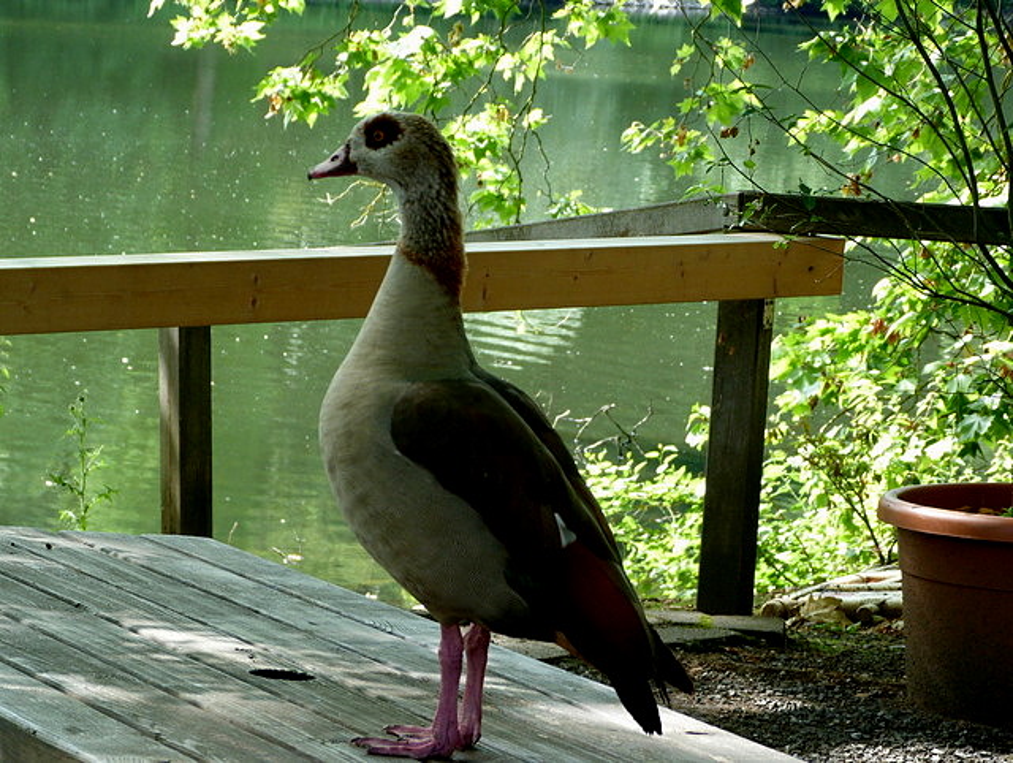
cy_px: 382
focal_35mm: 118
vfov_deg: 12.6
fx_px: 3458
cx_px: 506
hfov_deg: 16.7
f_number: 3.5
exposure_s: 1/60
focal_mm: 21.2
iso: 80
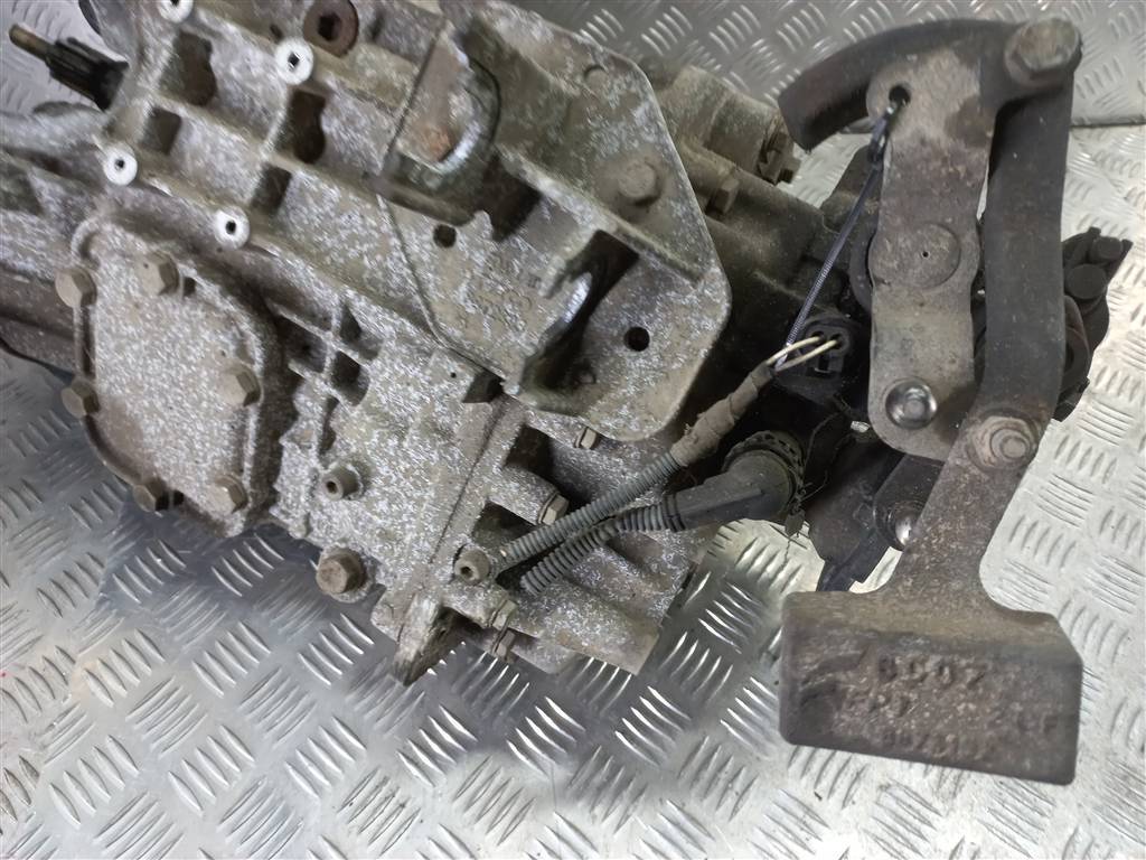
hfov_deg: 69.4
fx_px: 828
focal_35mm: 25
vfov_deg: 54.9
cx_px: 573
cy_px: 430
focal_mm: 4.6
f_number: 1.8
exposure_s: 1/50
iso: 100
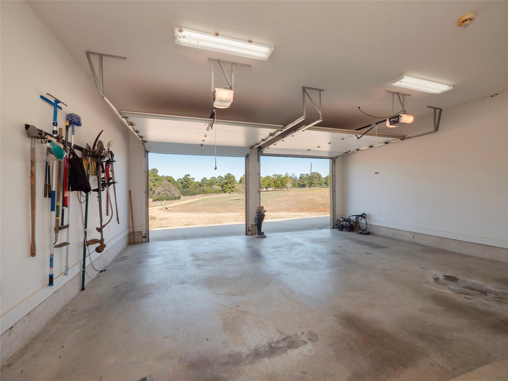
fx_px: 205
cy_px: 190
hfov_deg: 102.1
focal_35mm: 14
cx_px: 254
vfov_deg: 85.7
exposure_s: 1/250
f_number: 9
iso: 400
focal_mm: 7
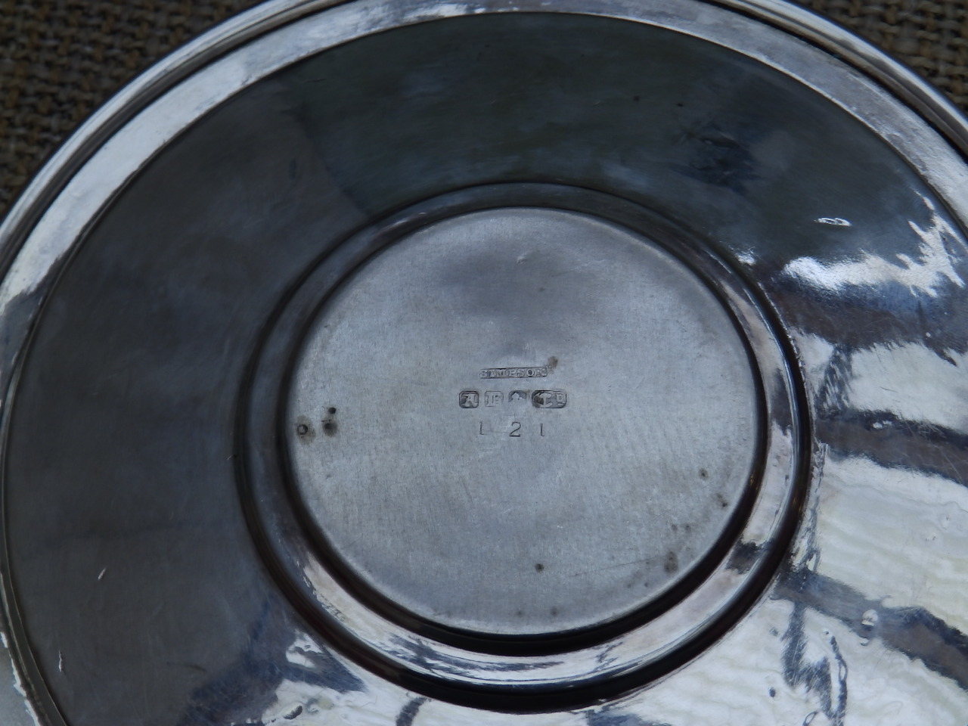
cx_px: 484
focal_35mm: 76
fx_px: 2125
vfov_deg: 19.4
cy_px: 363
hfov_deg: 25.7
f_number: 4.8
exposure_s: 1/4
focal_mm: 13.6
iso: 80
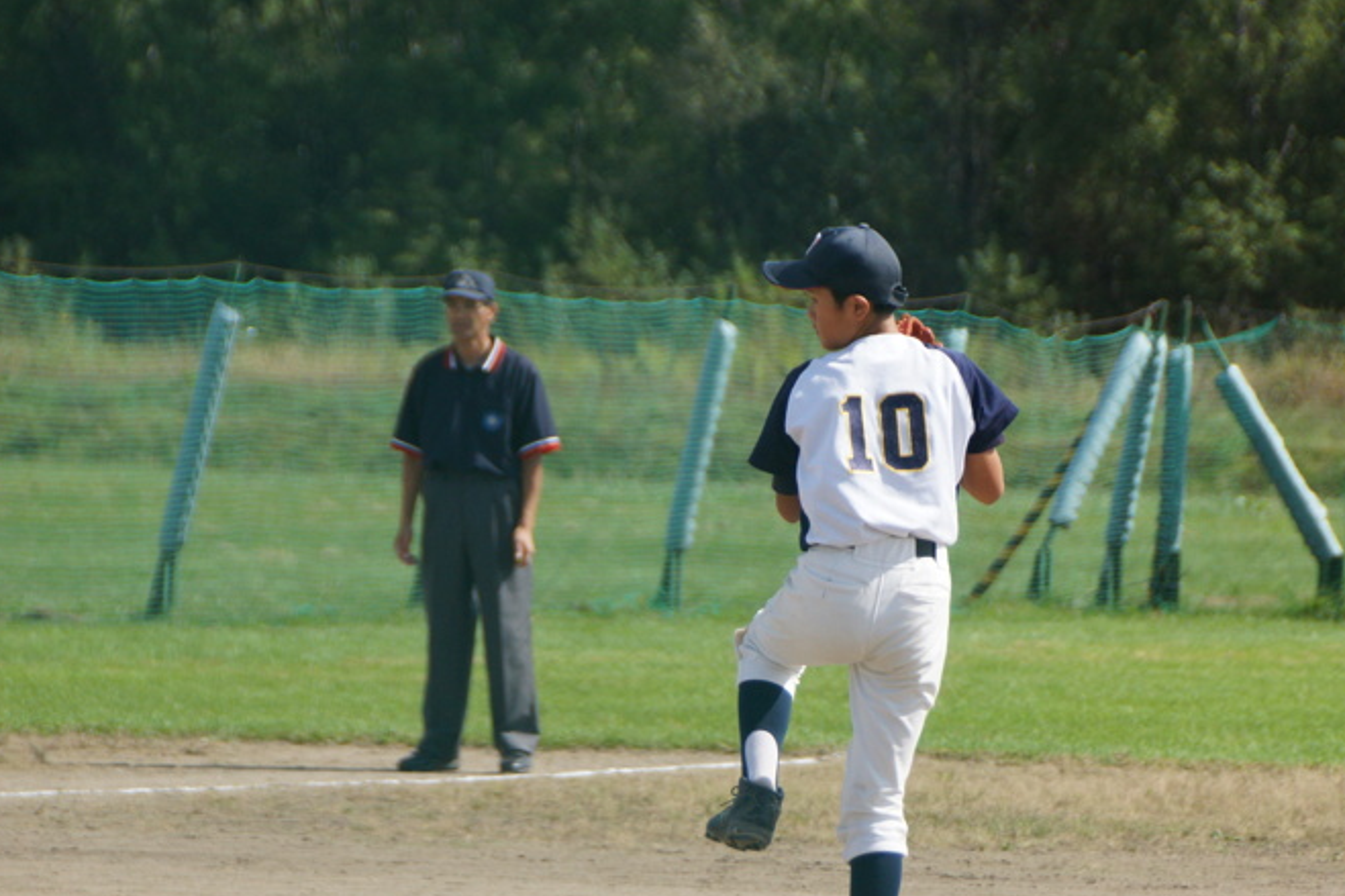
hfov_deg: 5.5
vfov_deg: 3.7
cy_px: 576
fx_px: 13931
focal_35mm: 373
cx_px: 853
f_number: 6.3
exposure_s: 1/1000
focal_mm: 160
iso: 320
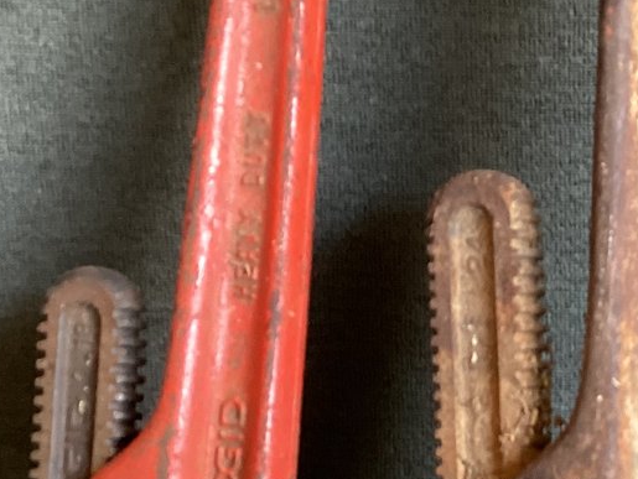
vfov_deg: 16.1
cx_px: 646
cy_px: 418
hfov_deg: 20.8
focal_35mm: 91
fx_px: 1678
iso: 250
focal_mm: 3.3
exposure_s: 1/50
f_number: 2.4
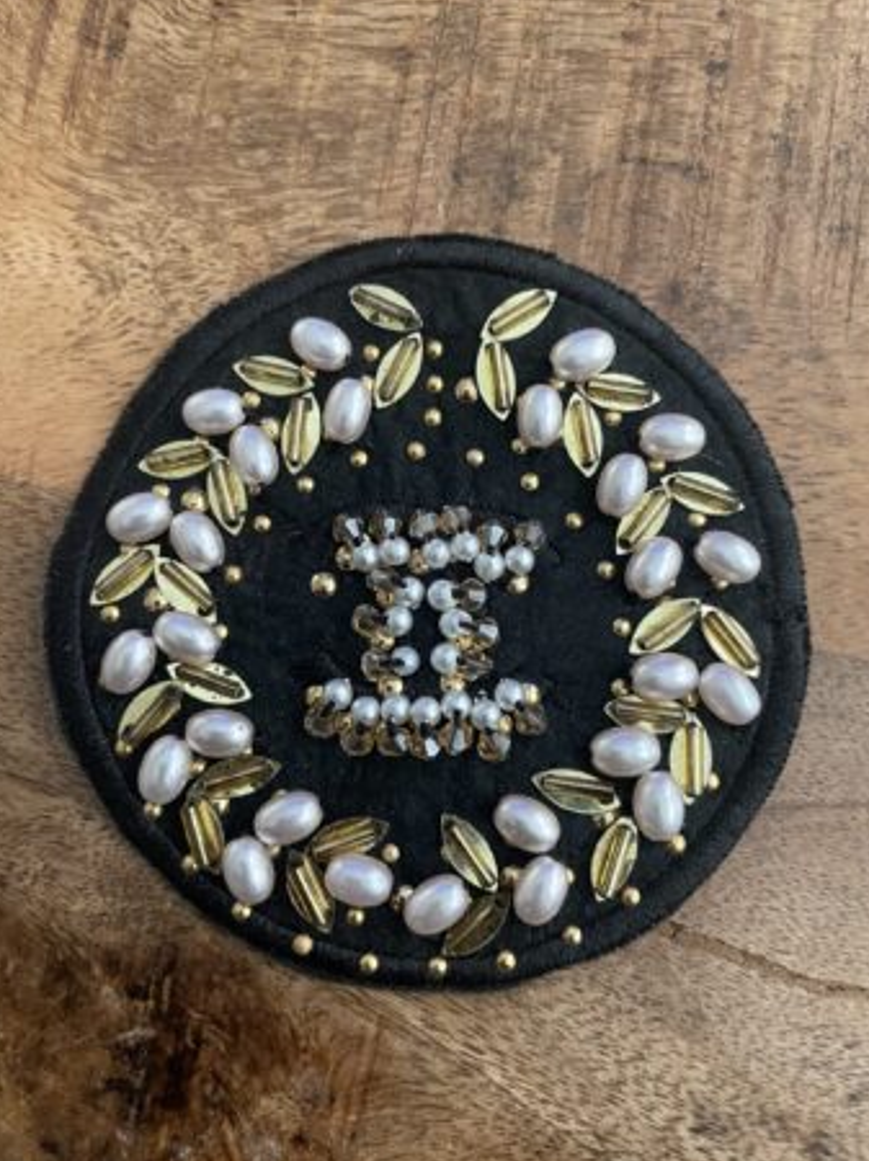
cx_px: 433
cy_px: 579
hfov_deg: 51.3
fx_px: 905
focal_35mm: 27
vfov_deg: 65.4
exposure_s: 1/50
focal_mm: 4.2
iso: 400
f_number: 1.6
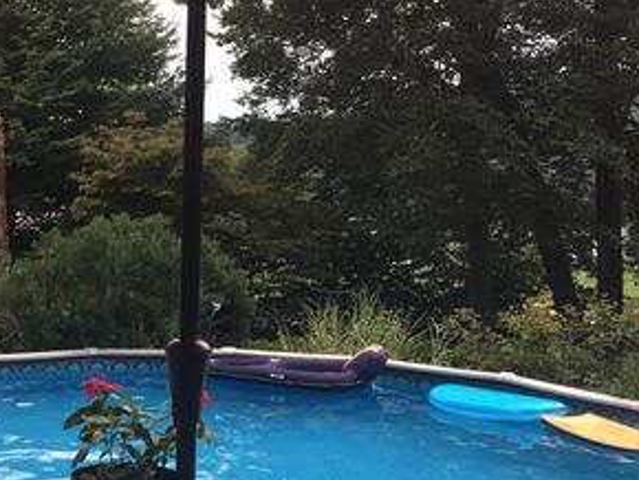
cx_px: 156
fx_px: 1108
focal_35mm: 60
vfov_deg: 24.4
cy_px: 174
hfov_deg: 31.6
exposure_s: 1/144
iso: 25
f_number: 2.2
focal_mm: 4.15
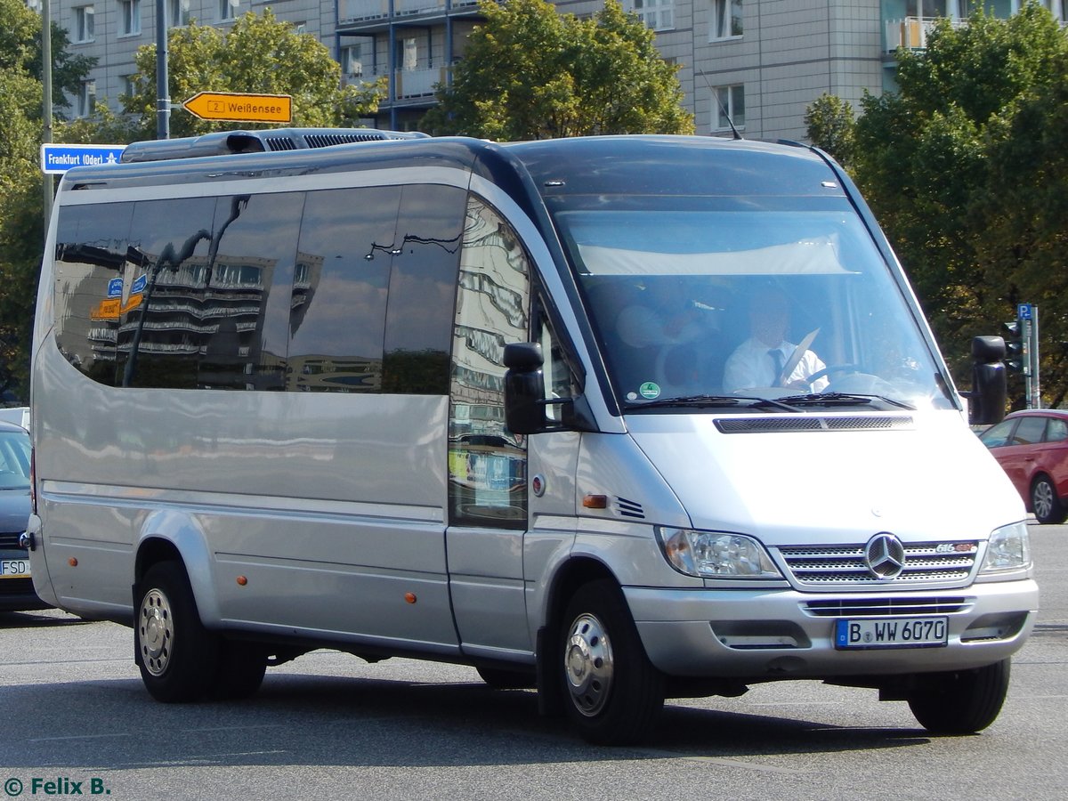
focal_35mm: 141
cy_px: 400
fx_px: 4350
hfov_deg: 14.0
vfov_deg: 10.5
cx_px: 534
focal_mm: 25.3
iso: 125
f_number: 4.9
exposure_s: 1/640
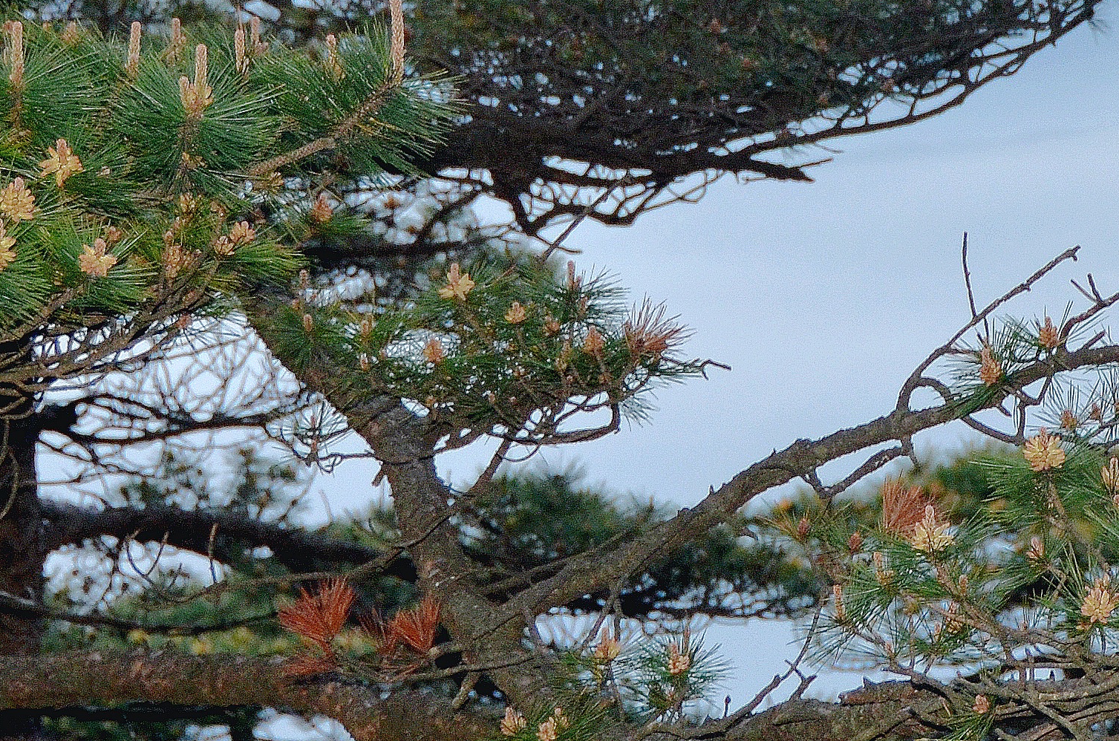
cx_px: 1219
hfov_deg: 8.0
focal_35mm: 255
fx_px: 7909
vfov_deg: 5.3
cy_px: -92
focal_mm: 52
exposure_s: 1/80
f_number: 4.8
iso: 400
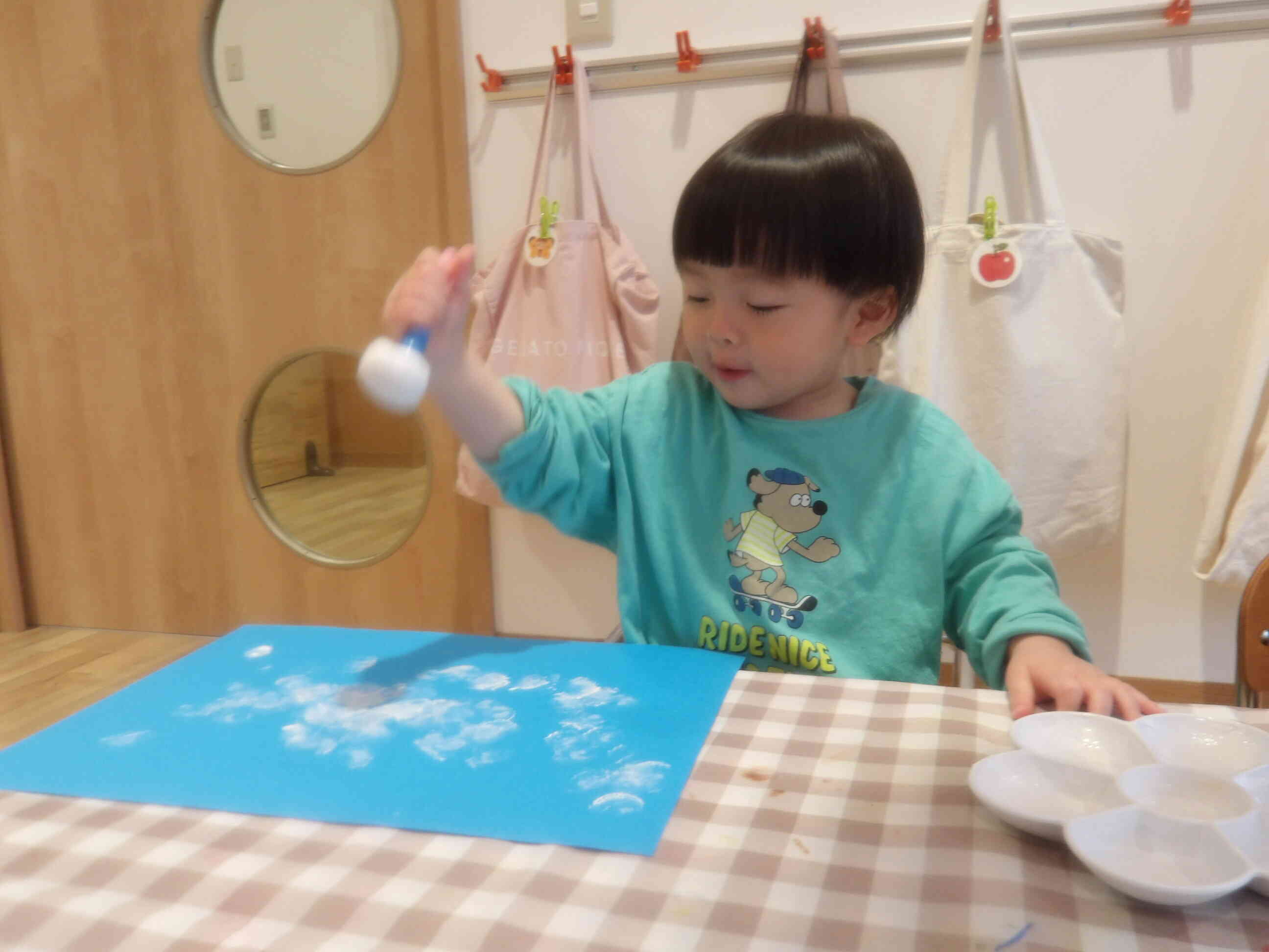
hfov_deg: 65.3
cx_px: 634
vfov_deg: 51.4
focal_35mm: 27
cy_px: 476
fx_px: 990
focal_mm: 4.9
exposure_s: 1/30
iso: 147
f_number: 3
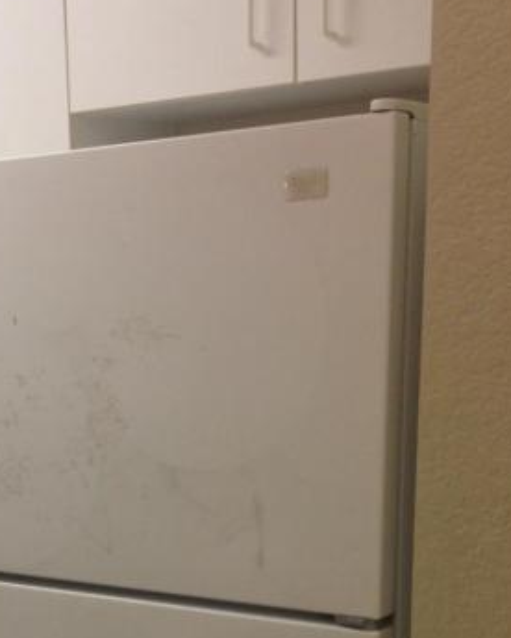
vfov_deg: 24.1
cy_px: 621
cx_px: 33
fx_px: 1437
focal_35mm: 76
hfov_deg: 19.7
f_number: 2.4
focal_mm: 4.28
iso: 64
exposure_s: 1/20
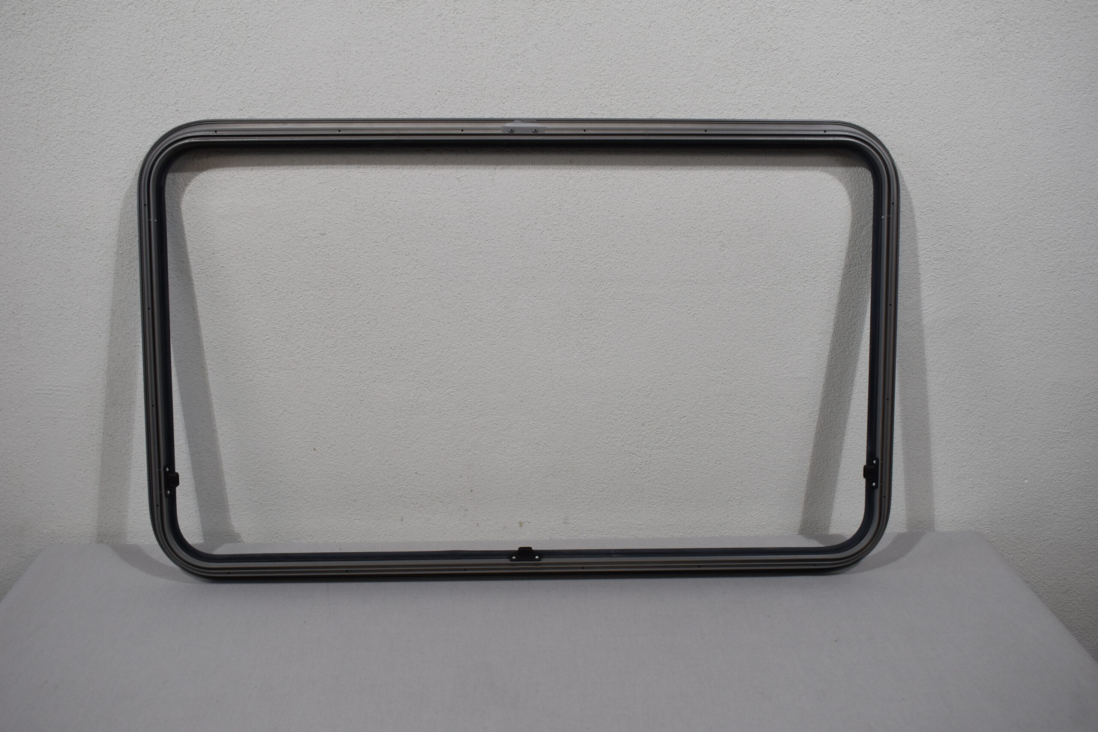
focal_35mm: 36
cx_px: 549
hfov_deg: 53.1
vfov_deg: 36.9
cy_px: 366
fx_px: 1098
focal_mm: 24
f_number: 5.6
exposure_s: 1/125
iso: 320
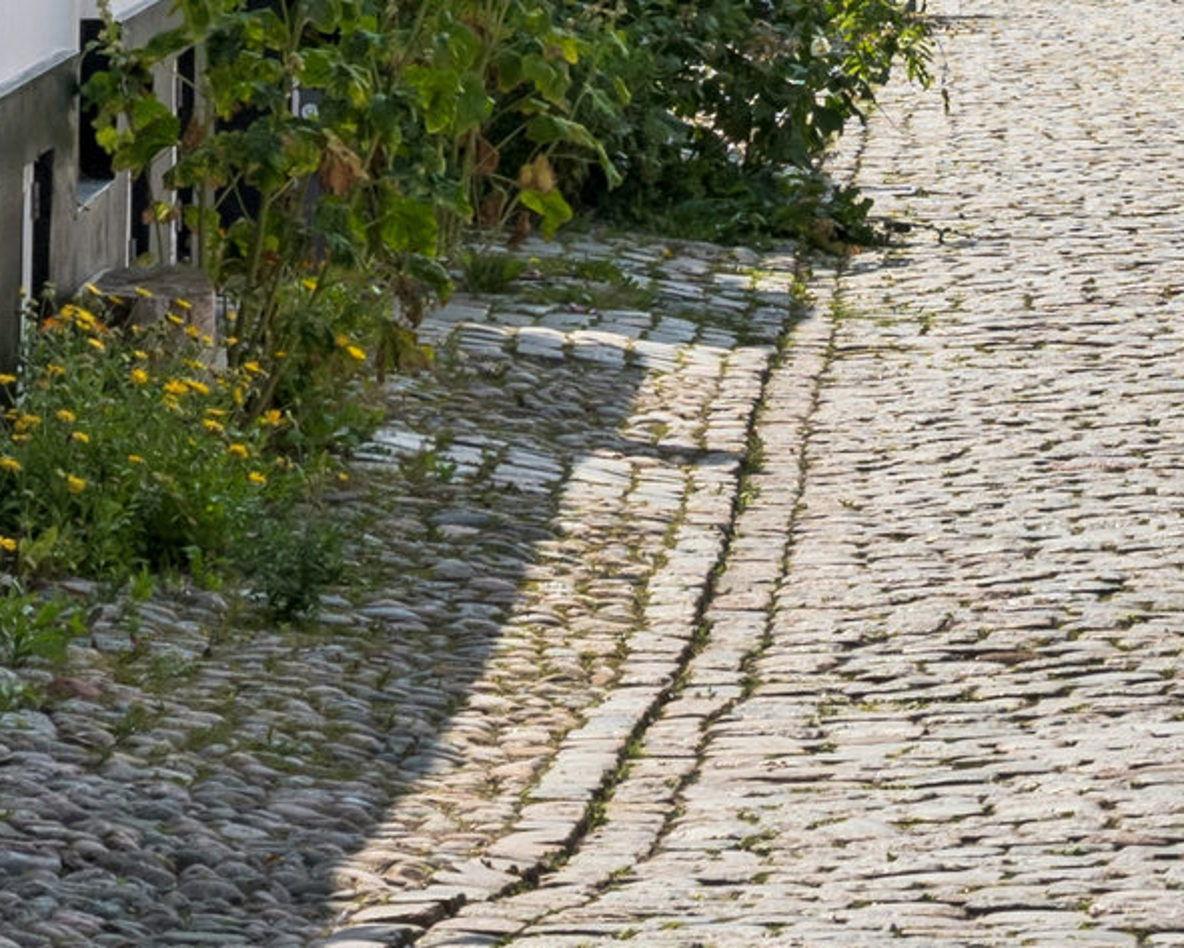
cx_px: 1951
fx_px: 11846
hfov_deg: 5.6
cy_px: -385
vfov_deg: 4.6
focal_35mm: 338
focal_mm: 71
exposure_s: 1/800
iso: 200
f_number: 8
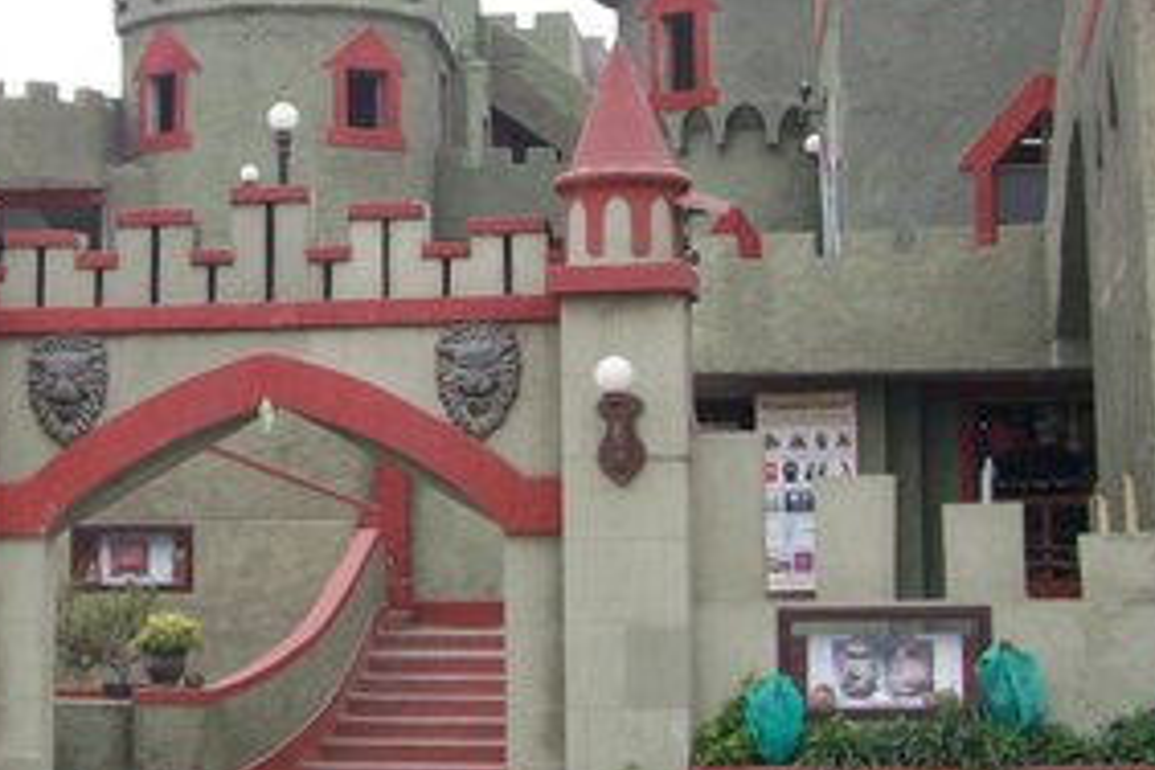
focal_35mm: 85
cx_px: 270
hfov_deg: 23.6
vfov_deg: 15.9
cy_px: 111
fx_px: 2727
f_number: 4.8
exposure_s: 1/253
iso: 80
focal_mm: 6
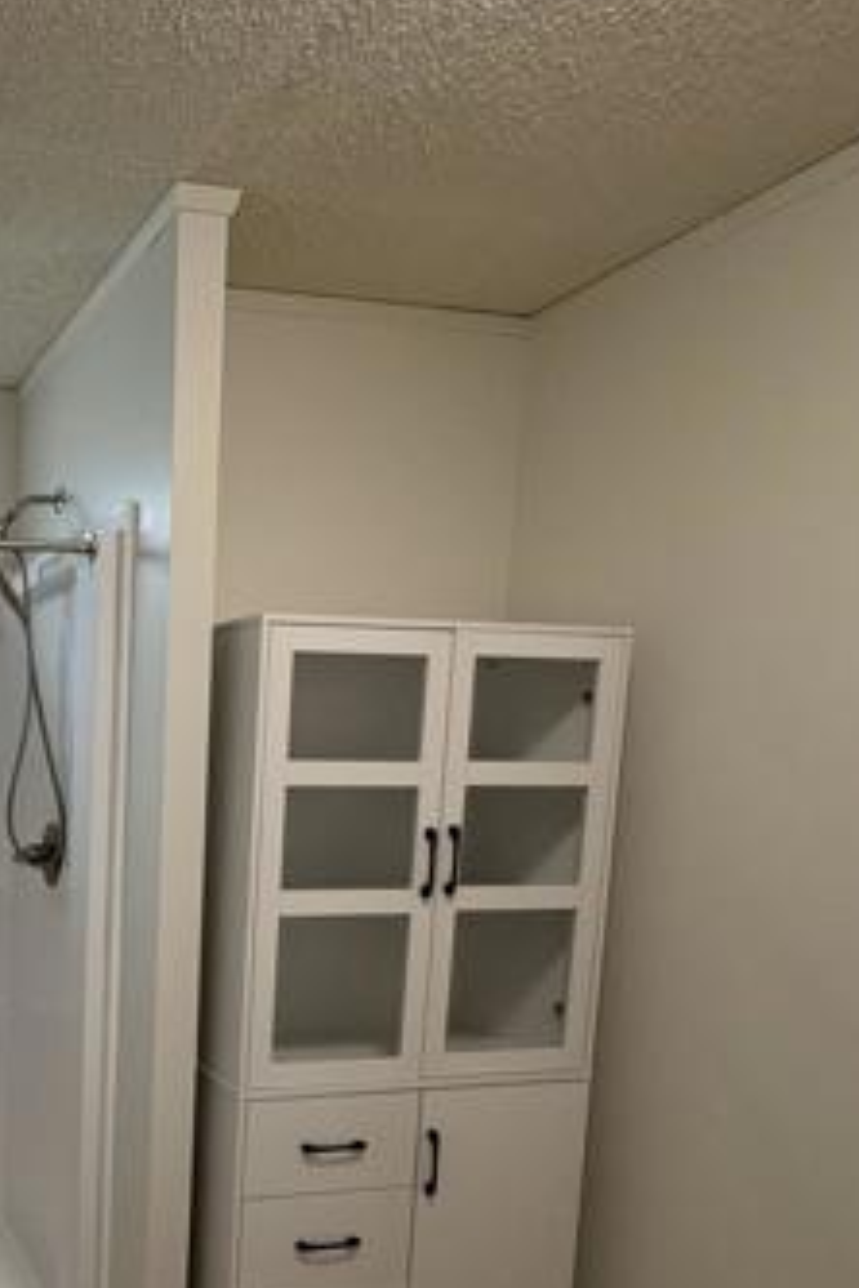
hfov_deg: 38.6
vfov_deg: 63.7
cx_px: -77
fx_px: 1002
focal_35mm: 28
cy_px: 866
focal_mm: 2.22
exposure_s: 1/120
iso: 250
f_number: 2.2
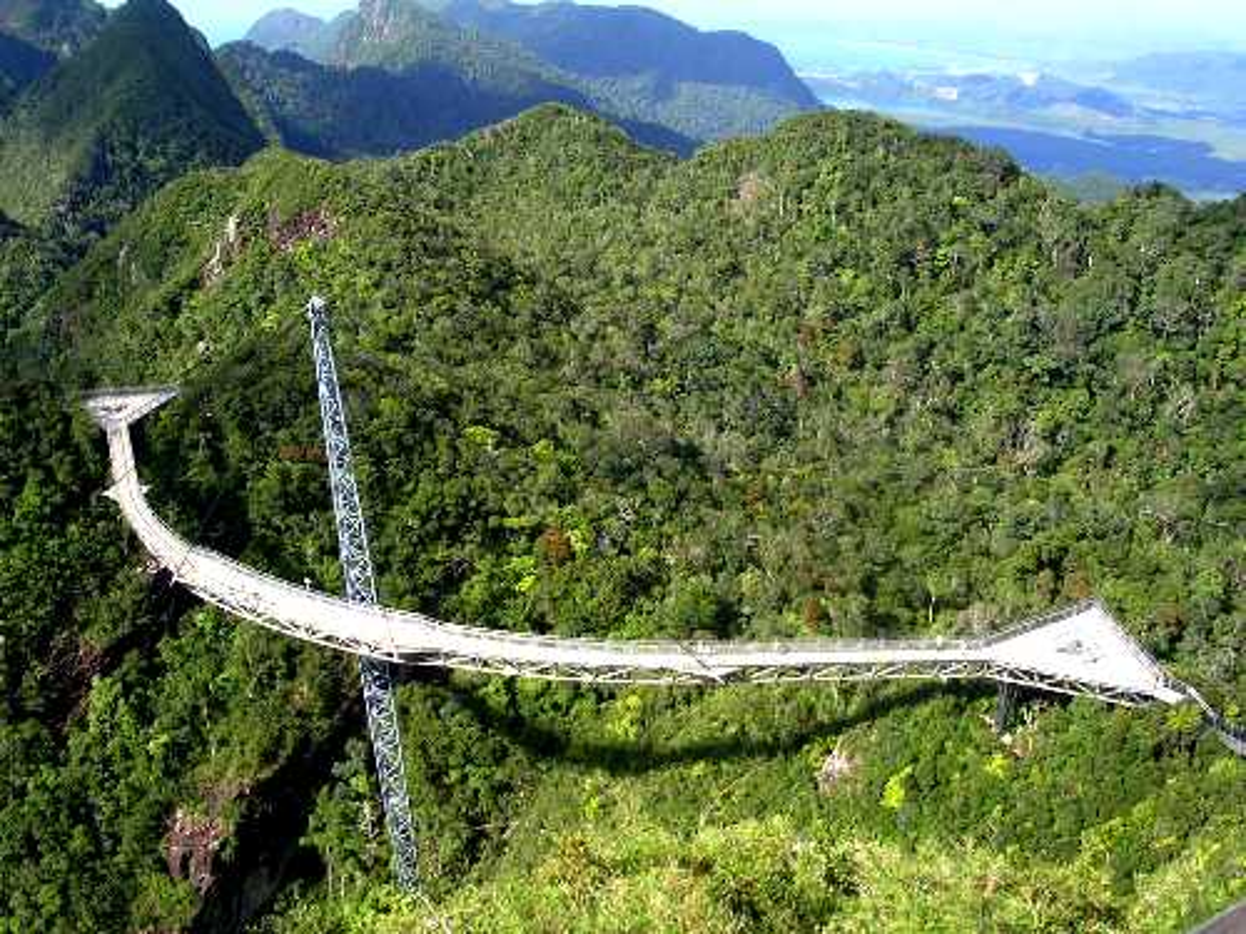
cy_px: 467
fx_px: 1476
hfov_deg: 45.8
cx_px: 623
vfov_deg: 35.1
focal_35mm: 41
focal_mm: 6.2
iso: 50
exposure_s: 1/150
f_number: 5.8
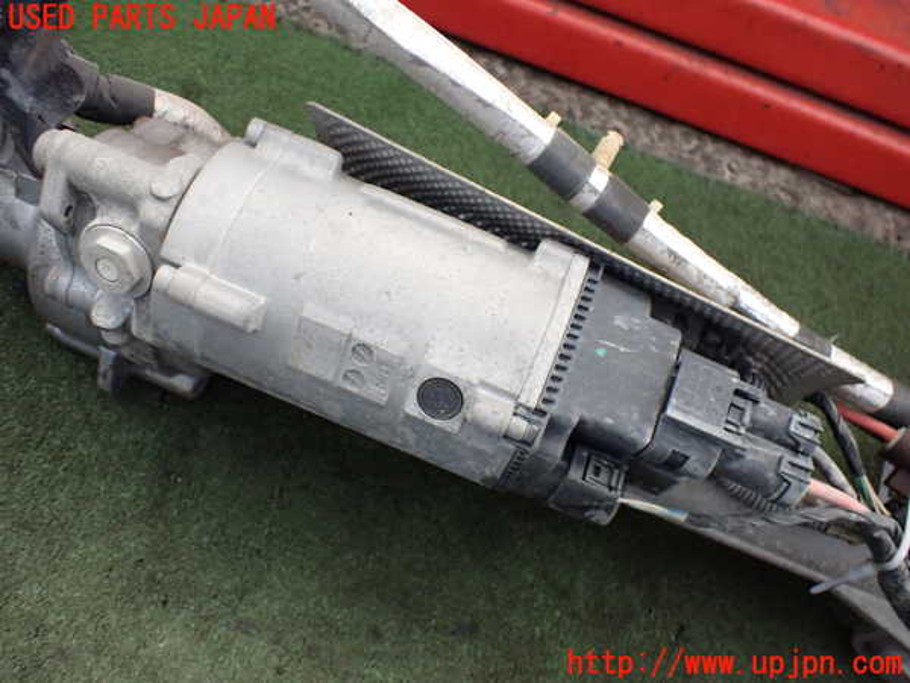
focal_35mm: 30
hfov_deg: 60.0
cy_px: 342
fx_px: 789
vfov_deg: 46.8
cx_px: 455
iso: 800
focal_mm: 5.4
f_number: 2.3
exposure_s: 1/60
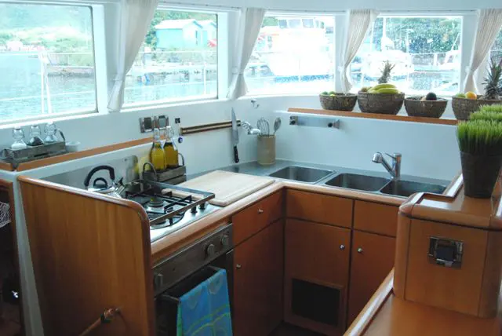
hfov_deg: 55.1
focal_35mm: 34
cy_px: 168
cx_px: 251
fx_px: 482
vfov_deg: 38.4
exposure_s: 1/250
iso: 1600
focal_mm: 23
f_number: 8
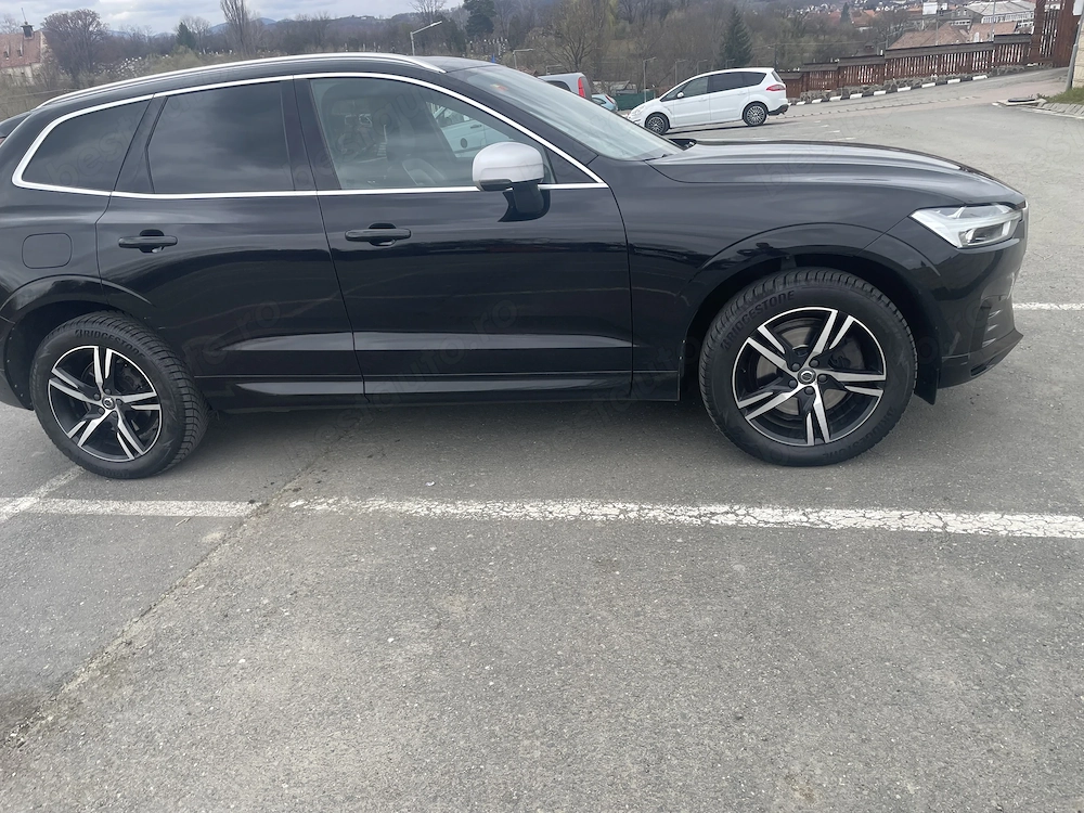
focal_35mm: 26
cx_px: 542
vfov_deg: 53.1
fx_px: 814
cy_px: 406
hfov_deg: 67.3
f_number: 1.6
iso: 32
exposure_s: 1/535
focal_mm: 4.2
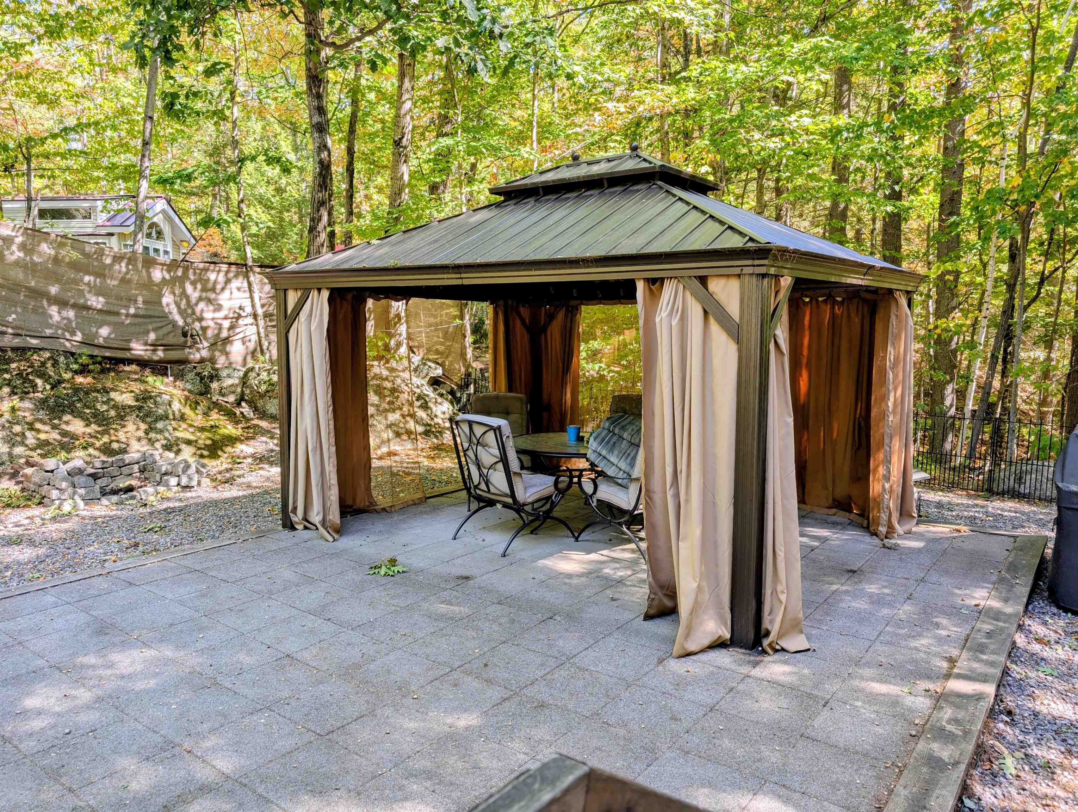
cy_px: 406
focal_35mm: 24
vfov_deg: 56.9
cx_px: 539
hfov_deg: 71.5
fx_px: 748
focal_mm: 6.9
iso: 18
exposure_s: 1/69
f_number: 1.68
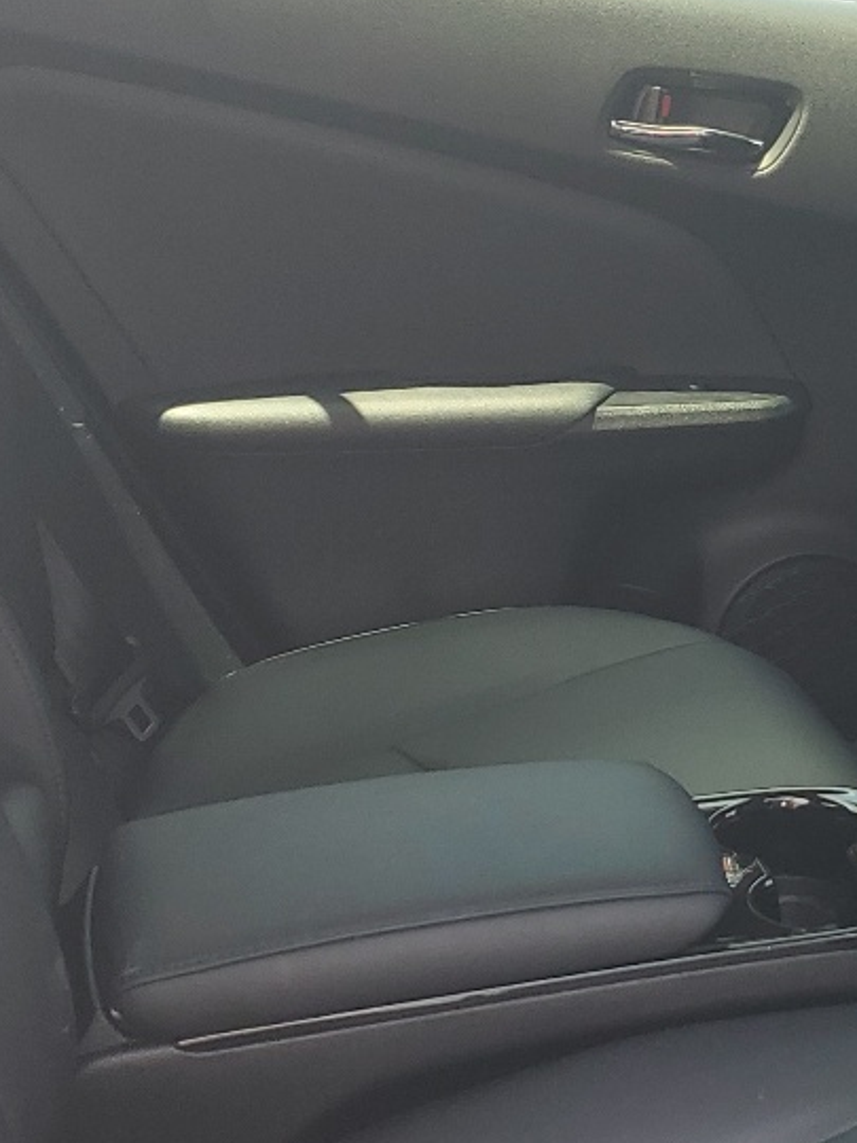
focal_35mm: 77
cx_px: 829
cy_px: 607
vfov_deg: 25.3
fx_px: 2542
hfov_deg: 18.7
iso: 50
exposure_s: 1/185
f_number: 1.5
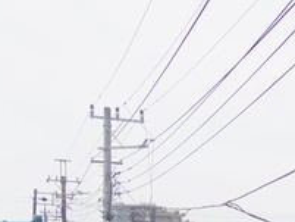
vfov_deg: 17.3
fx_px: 682
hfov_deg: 20.2
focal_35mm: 80
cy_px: 290
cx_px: 470
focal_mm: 5
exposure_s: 1/2000
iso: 320
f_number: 2.8
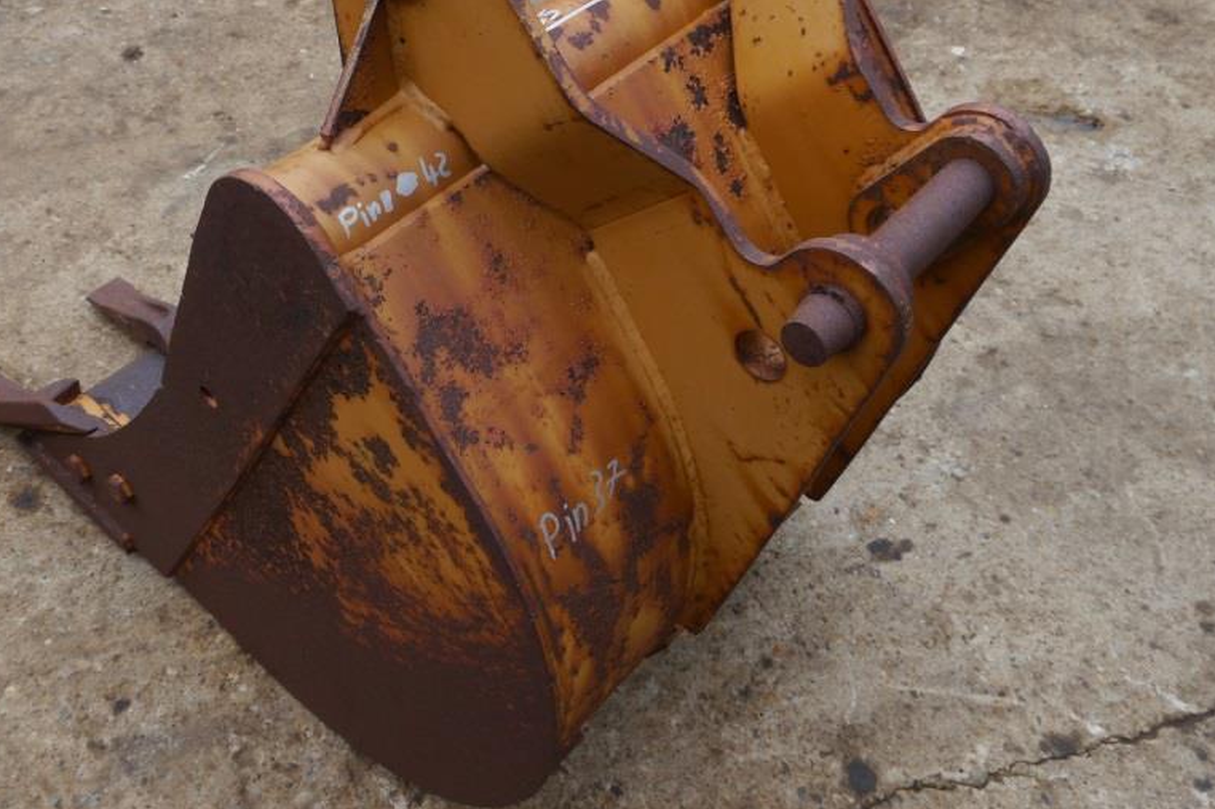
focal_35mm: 42
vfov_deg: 31.7
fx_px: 1417
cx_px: 492
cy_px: 278
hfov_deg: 46.2
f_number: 5
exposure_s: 1/160
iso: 160
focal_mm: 15
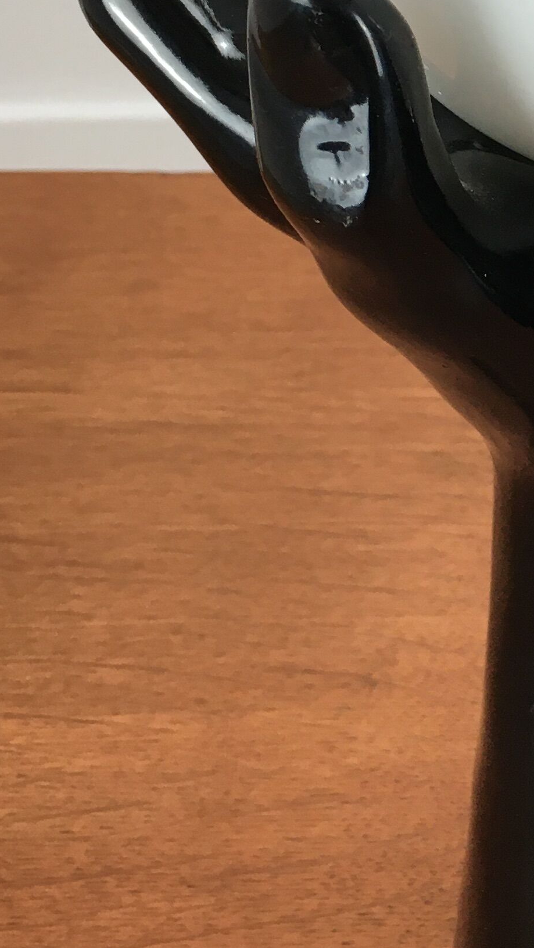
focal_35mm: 78
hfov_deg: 14.8
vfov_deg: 26.8
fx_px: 1963
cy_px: 229
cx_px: 700
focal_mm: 4.15
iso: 32
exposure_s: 1/33
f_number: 2.2
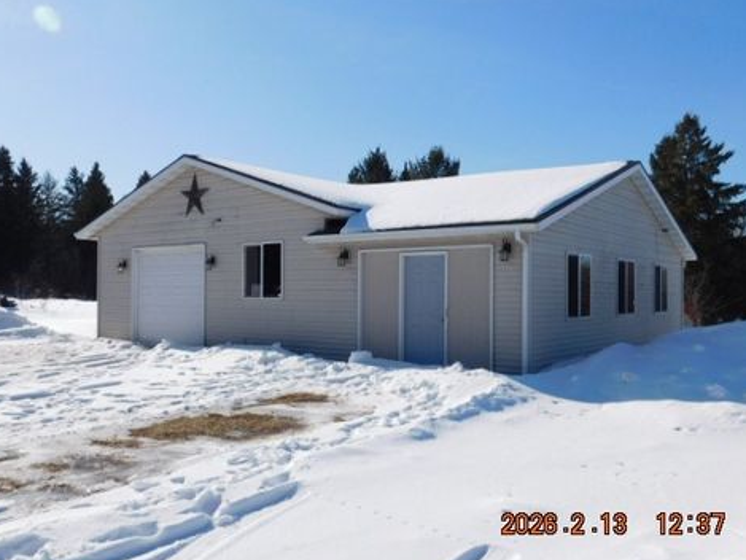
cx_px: 377
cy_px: 289
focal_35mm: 32
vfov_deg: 44.2
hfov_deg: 56.8
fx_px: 690
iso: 125
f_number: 6.4
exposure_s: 1/800
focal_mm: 5.3
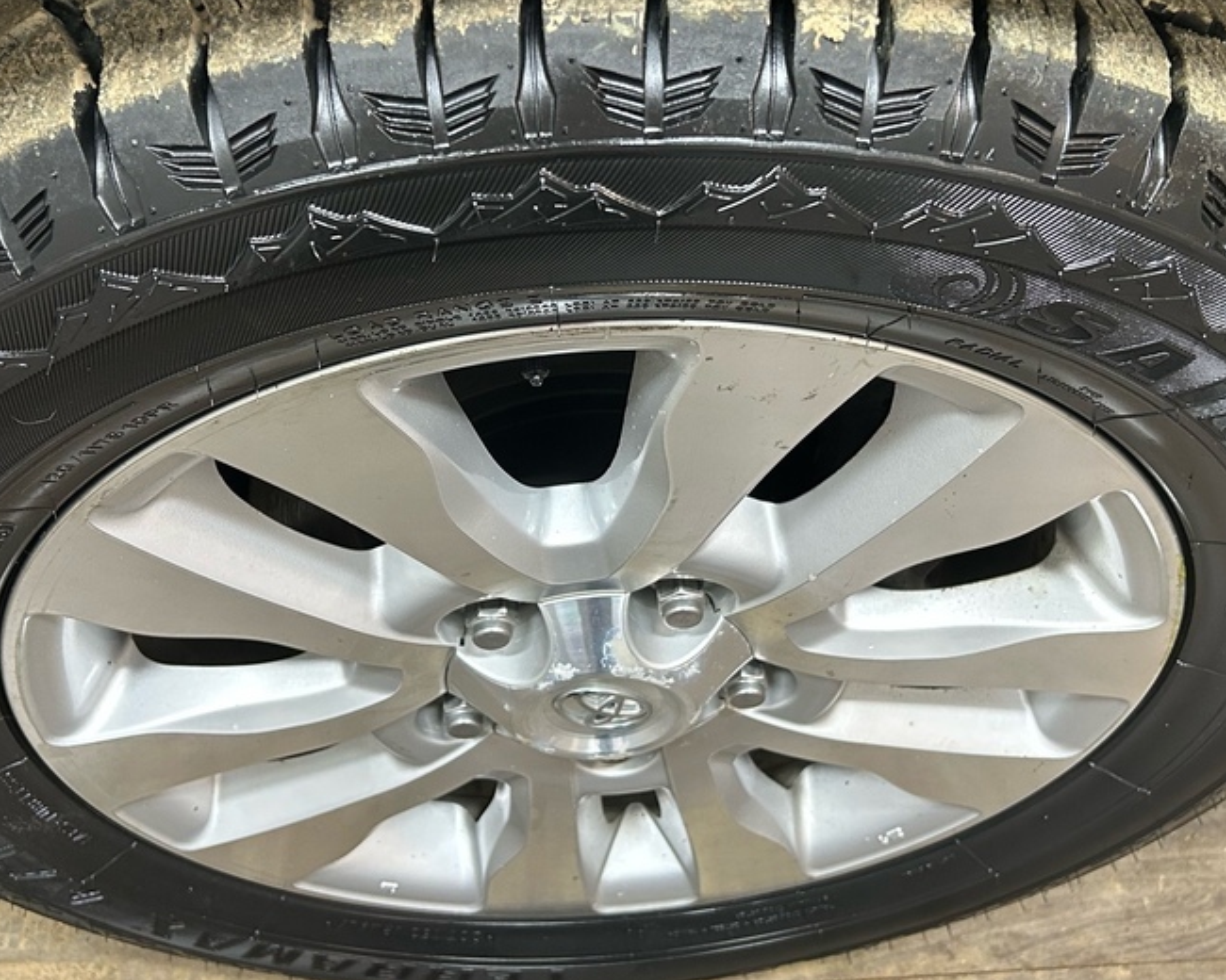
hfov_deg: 45.8
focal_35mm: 40
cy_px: 403
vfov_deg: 37.2
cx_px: 598
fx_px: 1451
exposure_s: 1/60
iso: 200
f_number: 1.5
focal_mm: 5.7
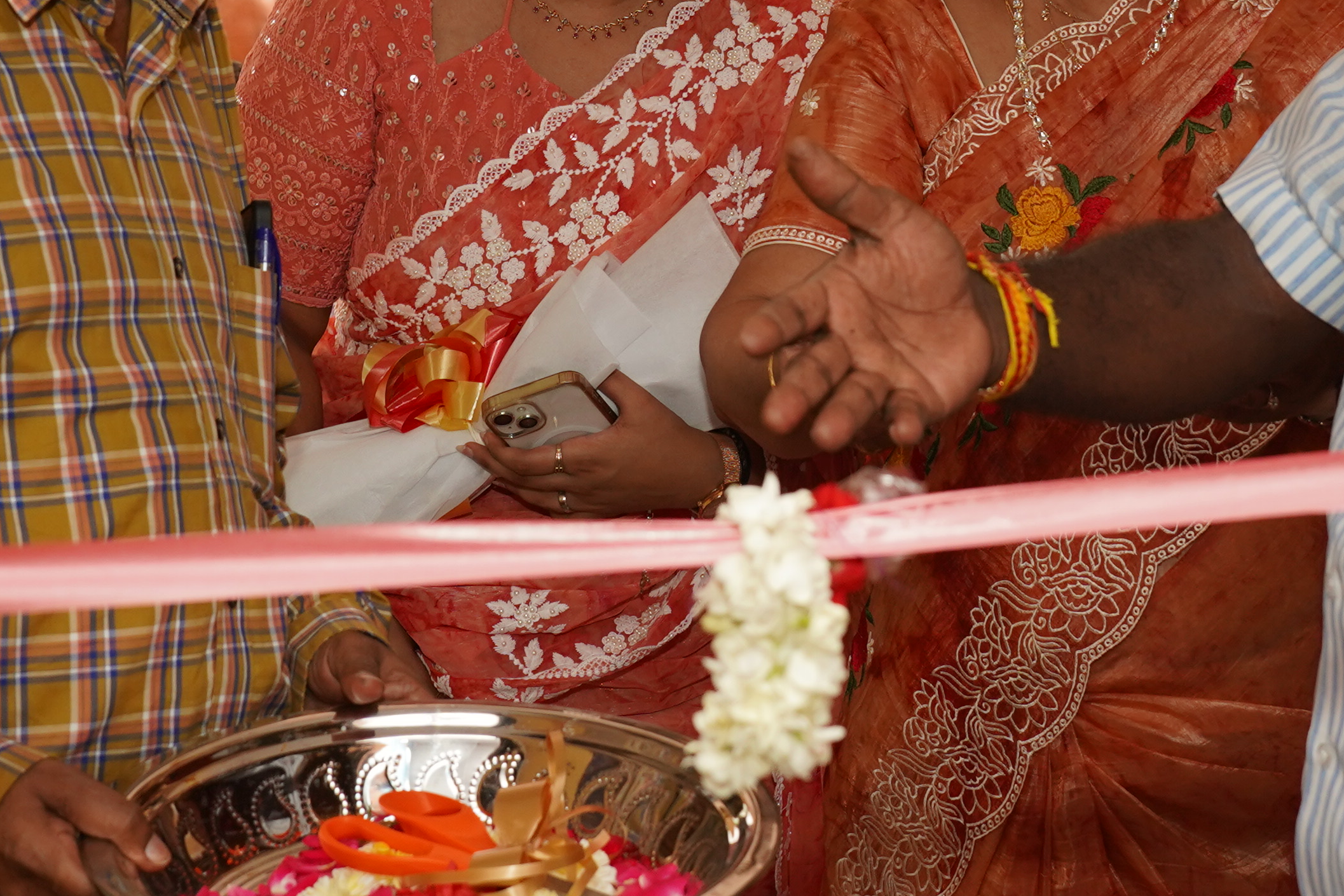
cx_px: 947
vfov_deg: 12.8
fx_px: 3920
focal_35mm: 105
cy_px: -72
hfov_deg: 19.4
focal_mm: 37
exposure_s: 1/160
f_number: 5.6
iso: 640
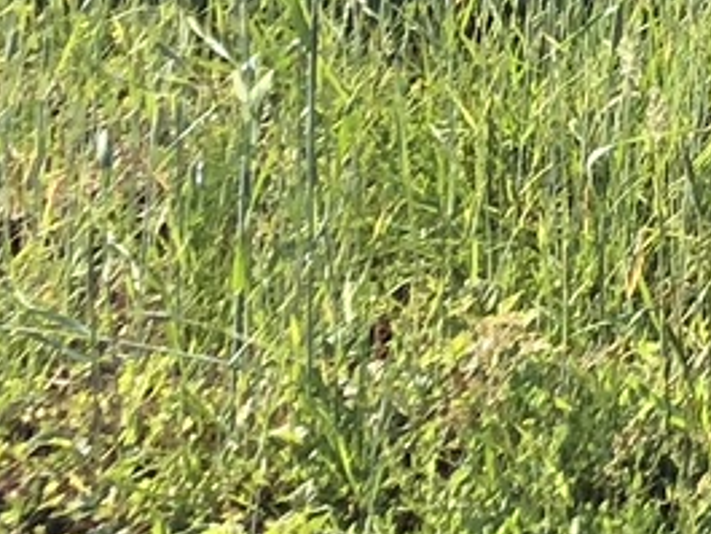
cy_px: -1103
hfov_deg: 7.8
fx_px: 4439
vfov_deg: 6.3
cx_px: 2200
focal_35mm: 216
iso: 20
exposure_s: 1/774
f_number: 1.8
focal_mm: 3.99
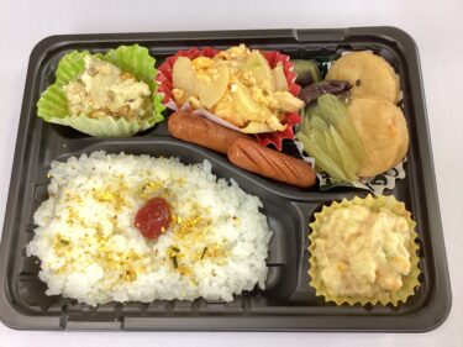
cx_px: 232
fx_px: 415
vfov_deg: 45.4
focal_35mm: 31
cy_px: 174
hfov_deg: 58.4
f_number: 2.4
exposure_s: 1/40
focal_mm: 3.3
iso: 320
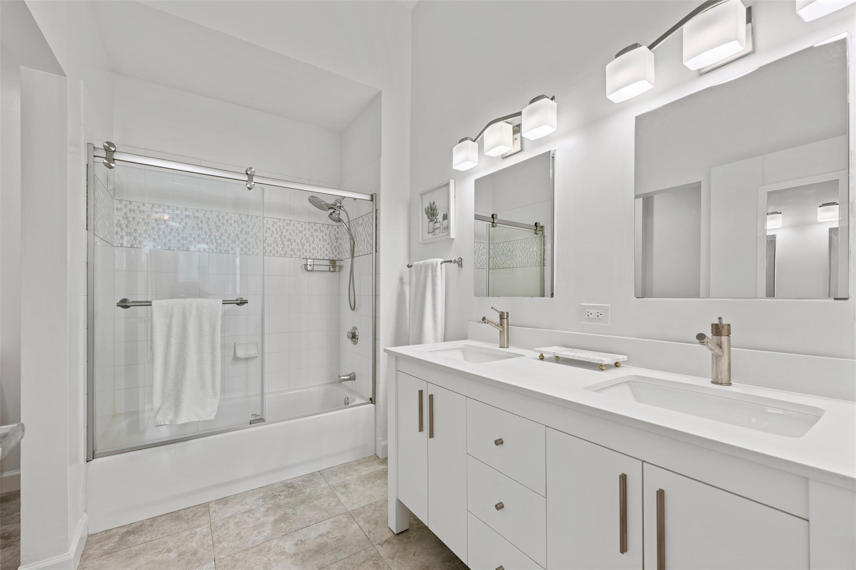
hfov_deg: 102.3
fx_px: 345
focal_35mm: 14
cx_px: 428
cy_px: 285
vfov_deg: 79.2
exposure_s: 1/3
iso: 64
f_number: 8
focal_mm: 14.5
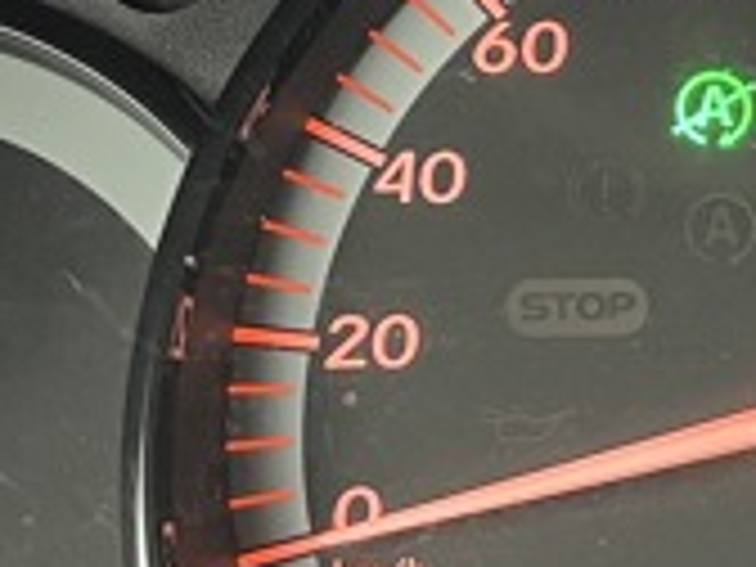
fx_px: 2708
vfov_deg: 12.0
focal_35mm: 124
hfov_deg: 15.6
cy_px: 274
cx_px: 774
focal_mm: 5.1
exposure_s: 1/35
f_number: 1.6
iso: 640
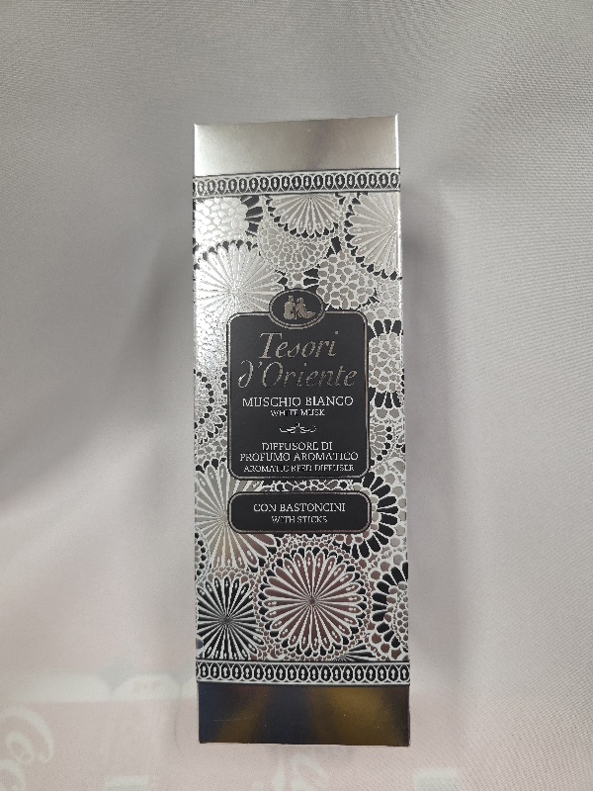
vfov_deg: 73.9
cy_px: 396
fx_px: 525
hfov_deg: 58.9
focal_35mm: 23
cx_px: 296
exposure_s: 1/101
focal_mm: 6.3
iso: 400
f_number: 1.7
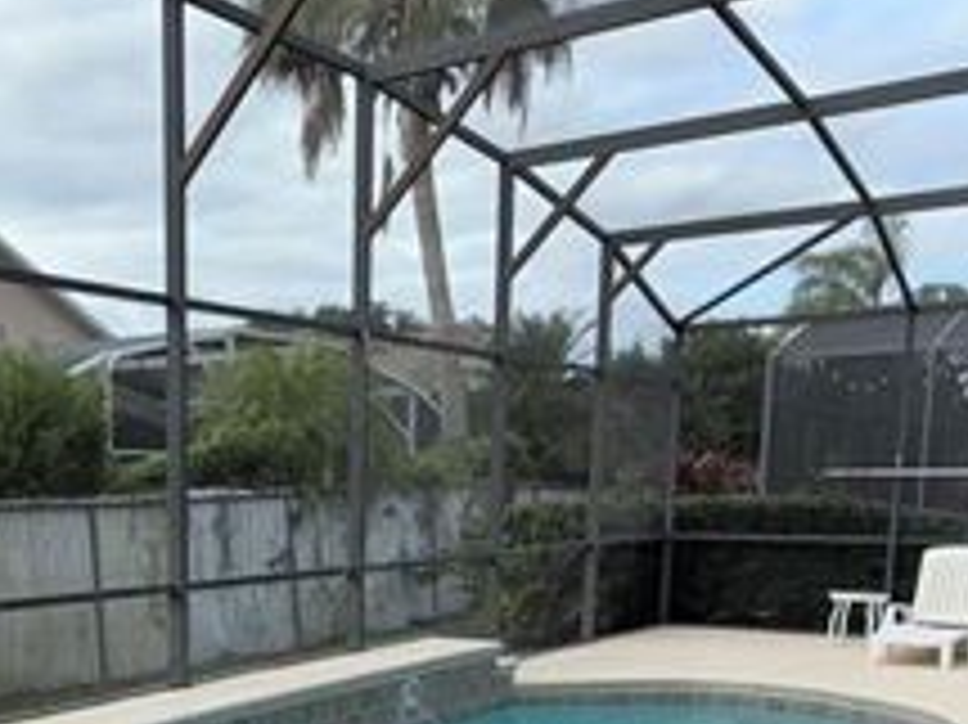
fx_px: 1286
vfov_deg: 29.5
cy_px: 720
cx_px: 205
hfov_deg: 39.7
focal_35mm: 46
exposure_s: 1/613
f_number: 2.2
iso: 16
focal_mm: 2.22
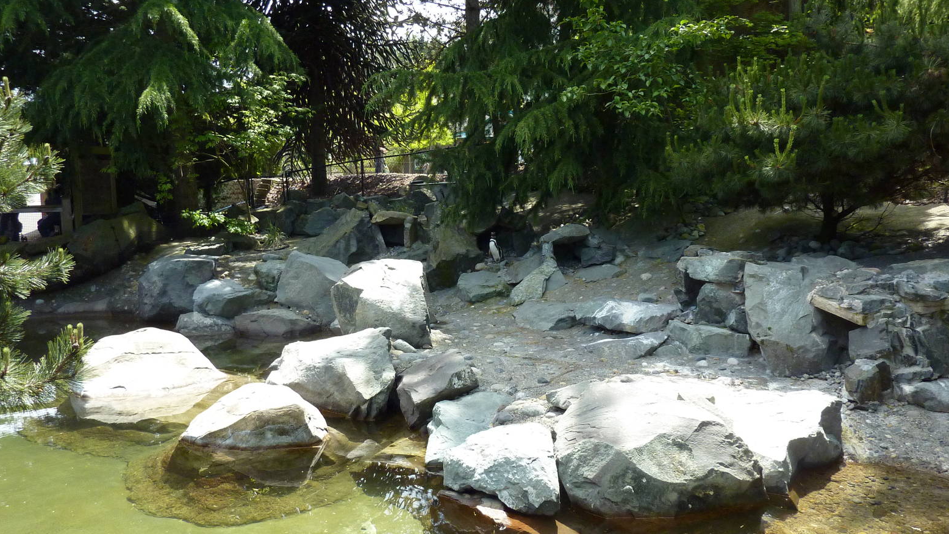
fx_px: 705
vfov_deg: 41.5
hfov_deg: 67.9
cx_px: 475
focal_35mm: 28
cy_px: 280
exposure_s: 1/500
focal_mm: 4.1
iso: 200
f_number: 3.3
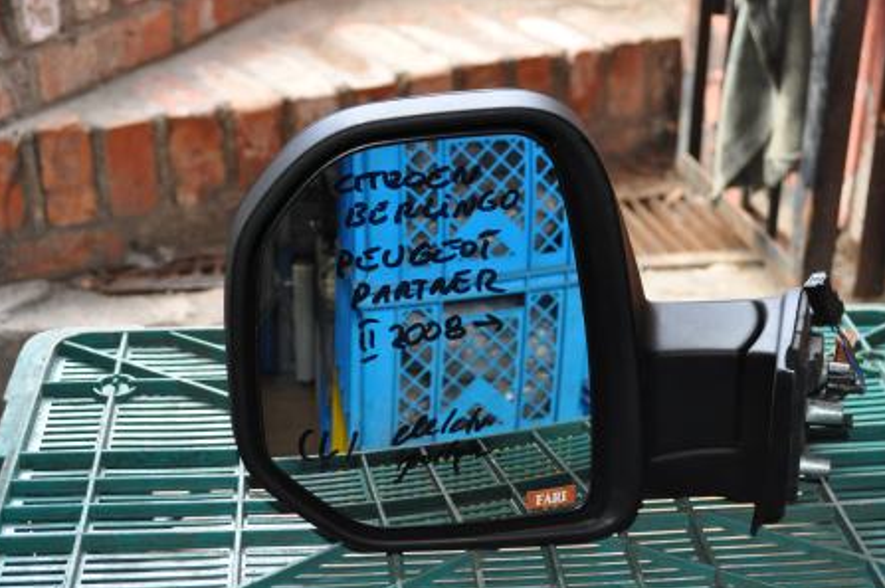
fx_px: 1400
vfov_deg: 23.7
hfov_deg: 35.1
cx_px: 449
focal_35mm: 57
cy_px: 323
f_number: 5
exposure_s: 1/60
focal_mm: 34
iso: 800
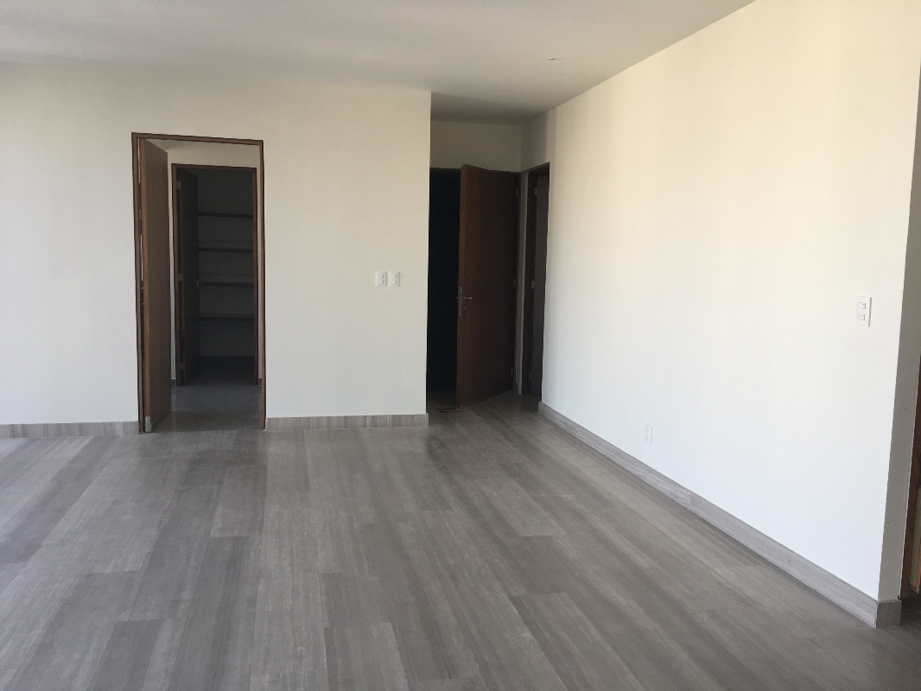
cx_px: 460
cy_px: 346
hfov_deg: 61.6
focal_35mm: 29
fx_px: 772
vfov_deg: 48.2
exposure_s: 1/120
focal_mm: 4.15
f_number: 2.2
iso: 40
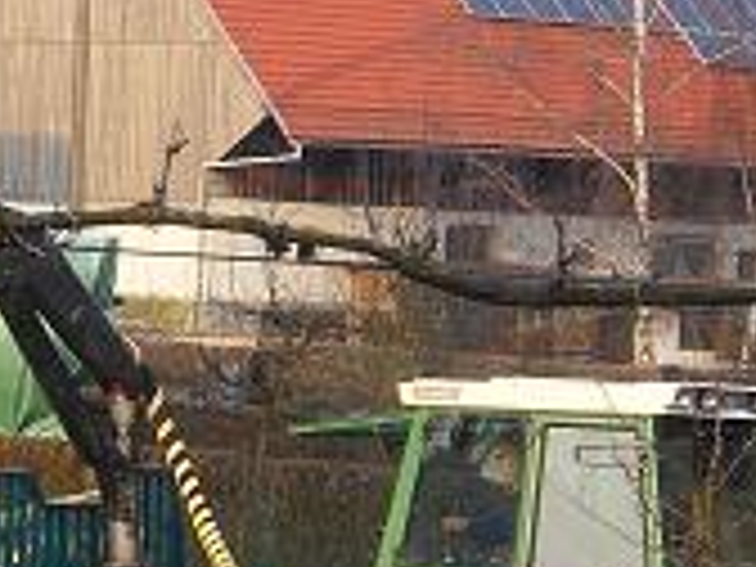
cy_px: 585
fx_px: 5678
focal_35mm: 260
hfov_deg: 7.6
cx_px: -106
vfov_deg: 5.7
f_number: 4.3
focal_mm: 11.16
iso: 100
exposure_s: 1/100
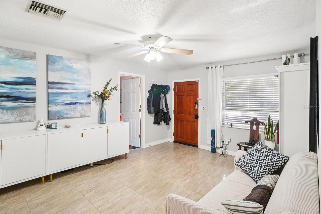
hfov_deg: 90.0
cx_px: 160
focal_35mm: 18
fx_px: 160
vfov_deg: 67.4
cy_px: 107
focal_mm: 12
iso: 3200
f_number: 8
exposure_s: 1/30
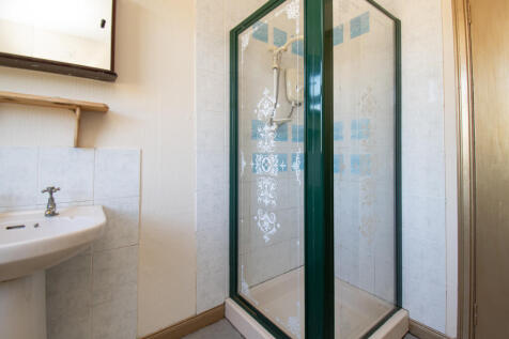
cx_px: 254
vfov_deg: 77.3
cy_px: 170
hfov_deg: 100.4
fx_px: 212
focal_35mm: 15
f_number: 9
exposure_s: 1/8
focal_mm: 10
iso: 250
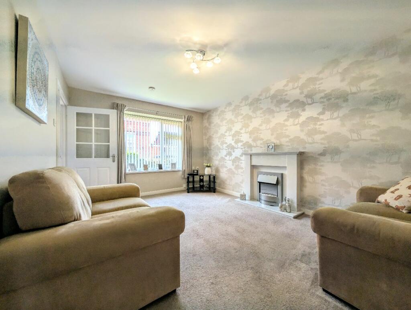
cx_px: 206
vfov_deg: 94.6
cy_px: 155
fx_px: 143
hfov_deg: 110.5
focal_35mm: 12
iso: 56
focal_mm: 2.02
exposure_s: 1/162
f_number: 1.7
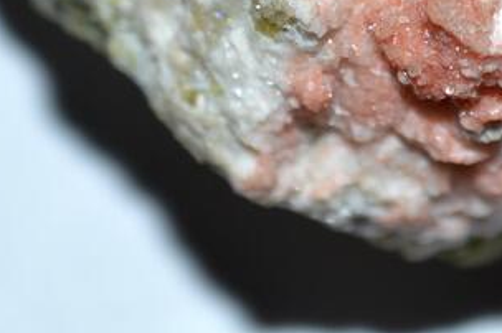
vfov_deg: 4.2
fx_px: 4471
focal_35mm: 321
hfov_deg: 6.4
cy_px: -339
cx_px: 509
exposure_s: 1/60
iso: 100
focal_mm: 52
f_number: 8
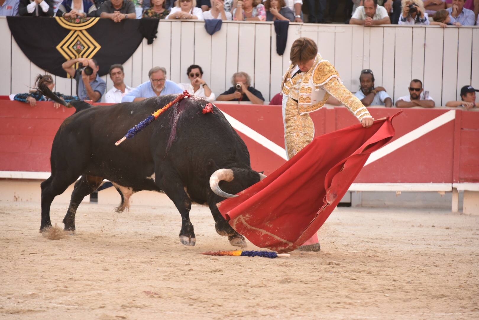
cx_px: 240
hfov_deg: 10.3
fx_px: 2661
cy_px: 160
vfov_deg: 6.9
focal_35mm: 200
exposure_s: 1/640
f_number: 5.6
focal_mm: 200
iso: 1100
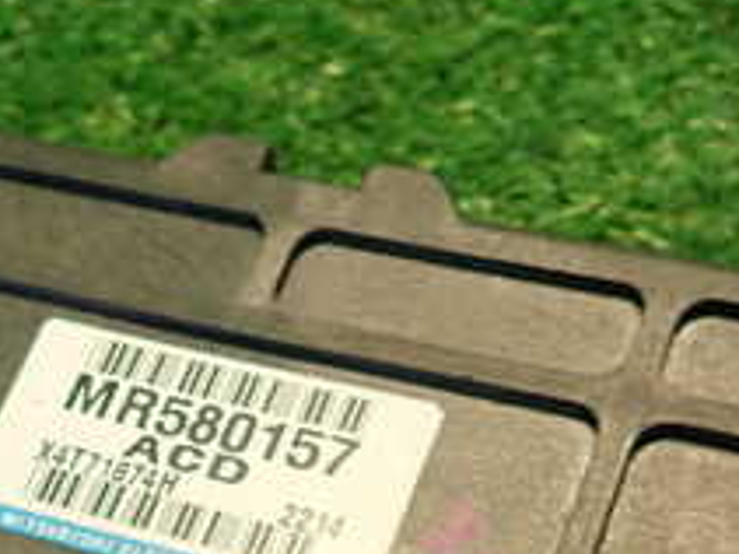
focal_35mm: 71
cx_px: 179
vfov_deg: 18.8
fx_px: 1515
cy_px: 768
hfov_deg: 27.0
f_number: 2
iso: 200
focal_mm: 4.5
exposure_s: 1/30
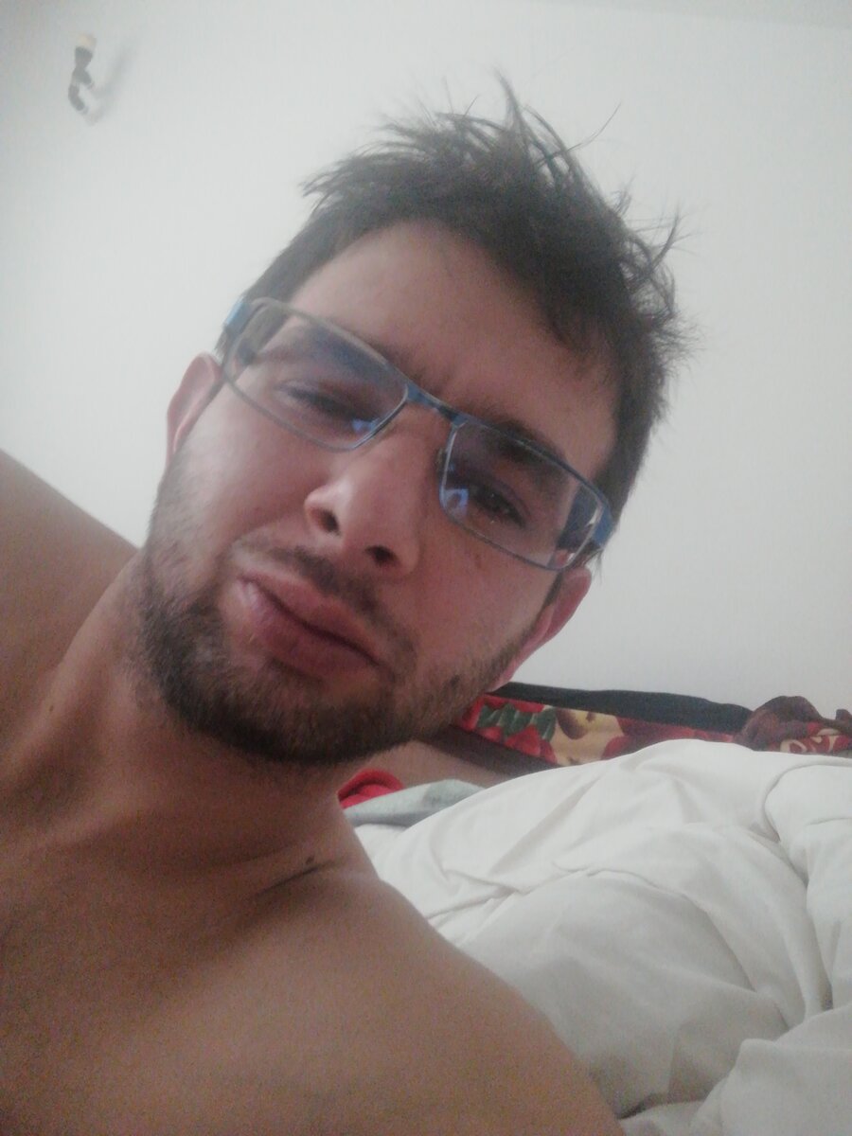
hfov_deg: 51.4
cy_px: 568
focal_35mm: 27
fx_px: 886
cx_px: 426
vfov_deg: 65.3
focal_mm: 2.84
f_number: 2
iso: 320
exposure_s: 1/16.7
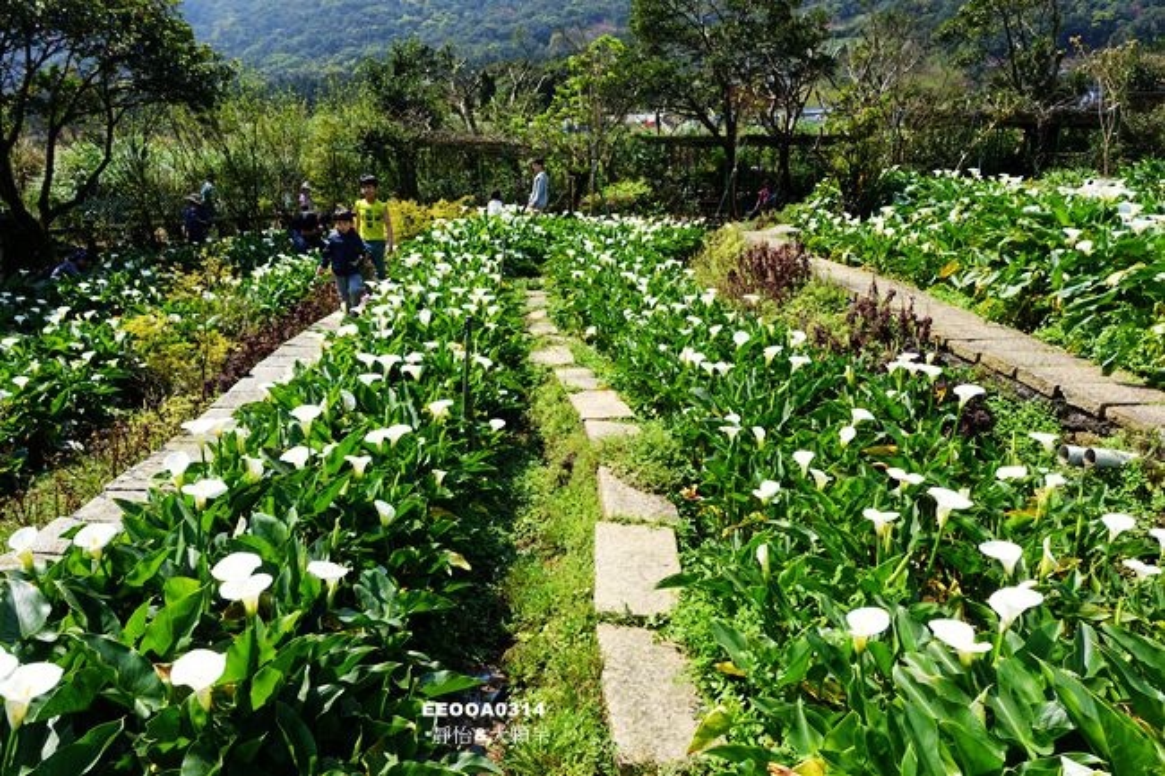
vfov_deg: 51.3
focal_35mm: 25
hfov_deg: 71.5
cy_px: 388
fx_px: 809
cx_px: 582
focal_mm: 9.12
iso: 125
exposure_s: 1/320
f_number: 5.6
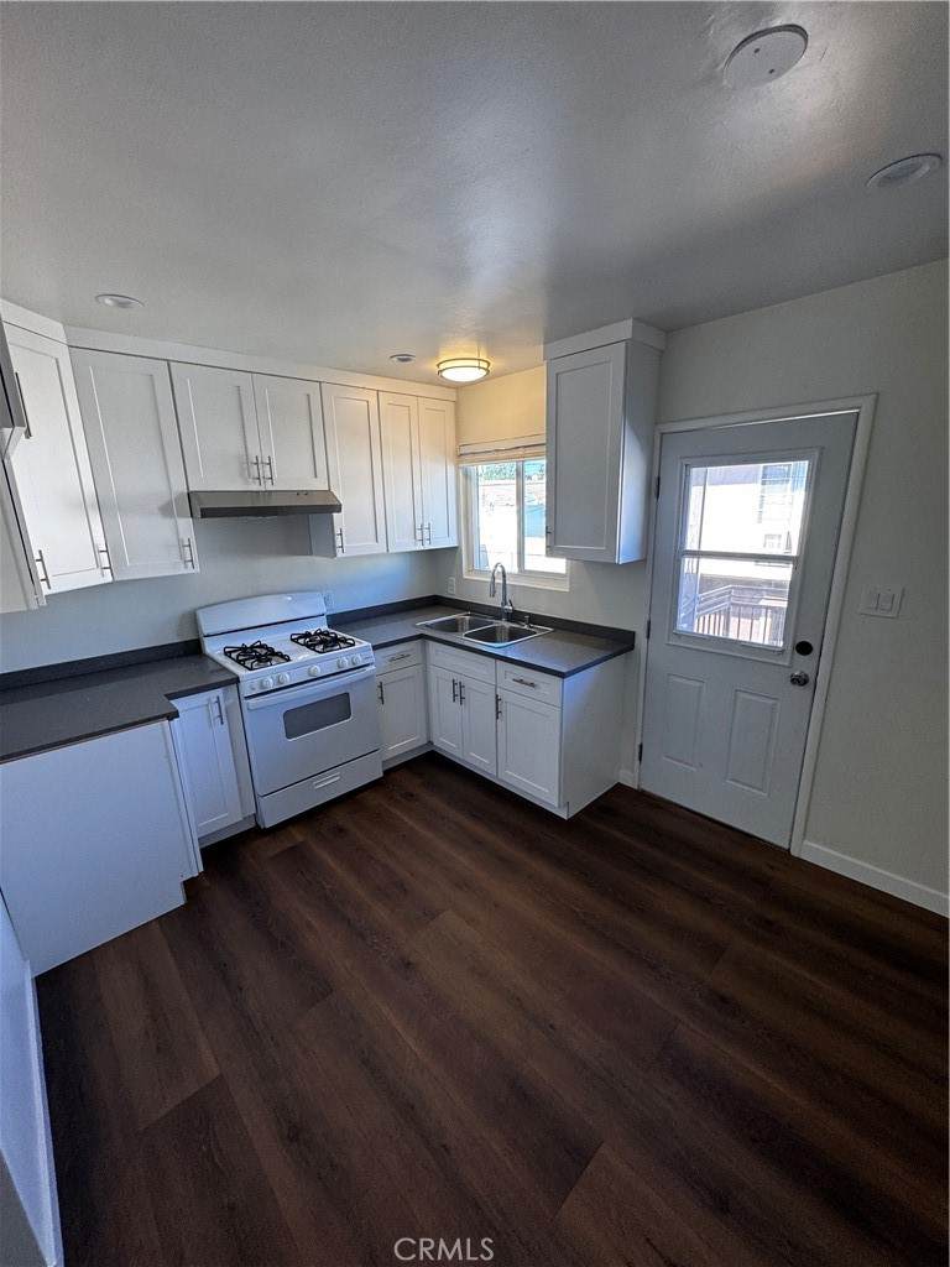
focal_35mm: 14
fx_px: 512
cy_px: 634
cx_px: 475
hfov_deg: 85.7
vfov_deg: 102.1
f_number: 2.2
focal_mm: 2.22
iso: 100
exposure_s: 1/120
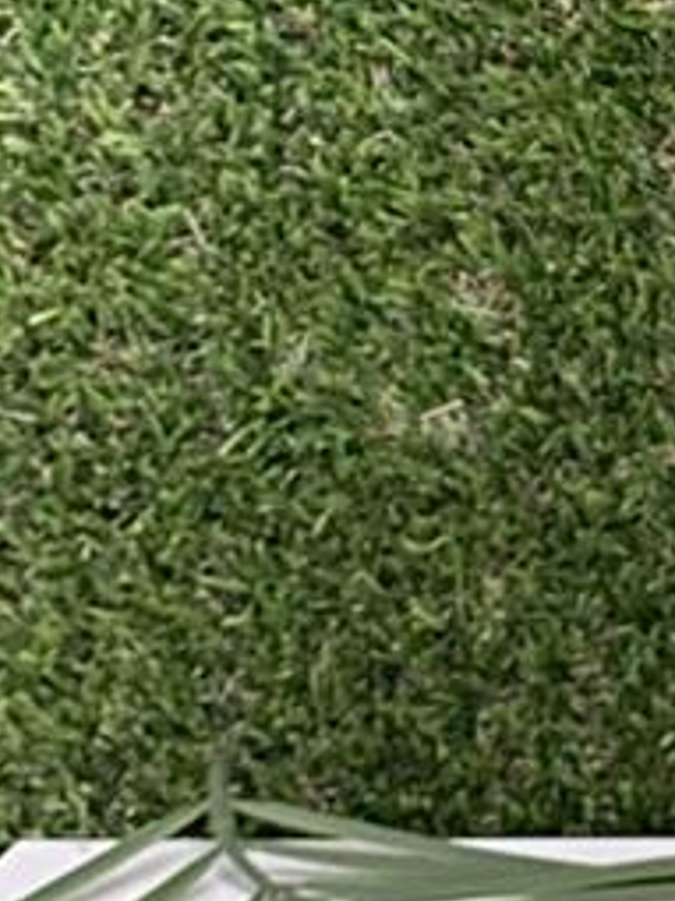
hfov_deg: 8.5
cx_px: 1438
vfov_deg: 11.8
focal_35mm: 163
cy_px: -311
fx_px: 4241
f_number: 1.8
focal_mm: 4.25
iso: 1250
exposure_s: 1/24
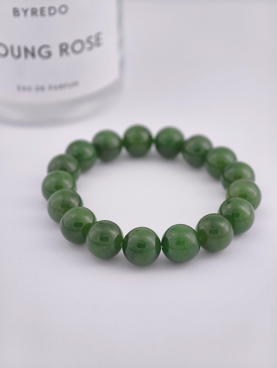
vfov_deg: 23.0
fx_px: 905
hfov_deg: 17.4
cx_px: 138
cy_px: 184
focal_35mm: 85
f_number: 2.67
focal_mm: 22.48
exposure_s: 1/160
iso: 125
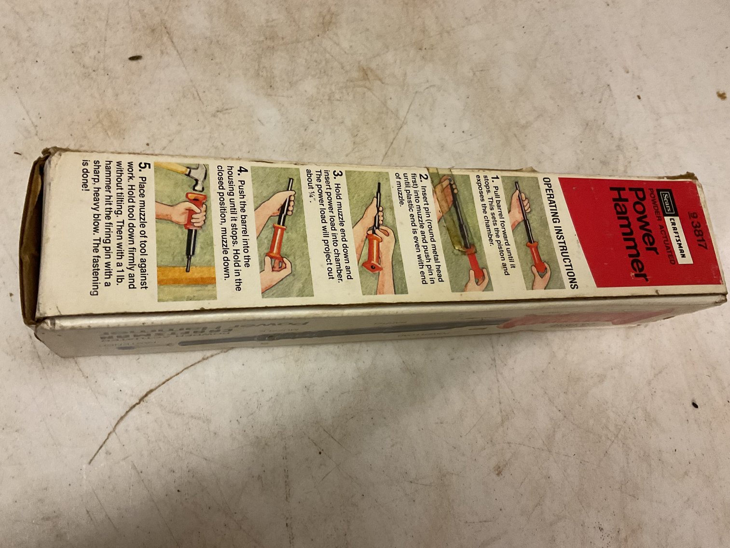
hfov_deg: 61.7
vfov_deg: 48.2
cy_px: 274
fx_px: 612
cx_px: 365
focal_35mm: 29
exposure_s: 1/60
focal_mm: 3
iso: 250
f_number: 1.8
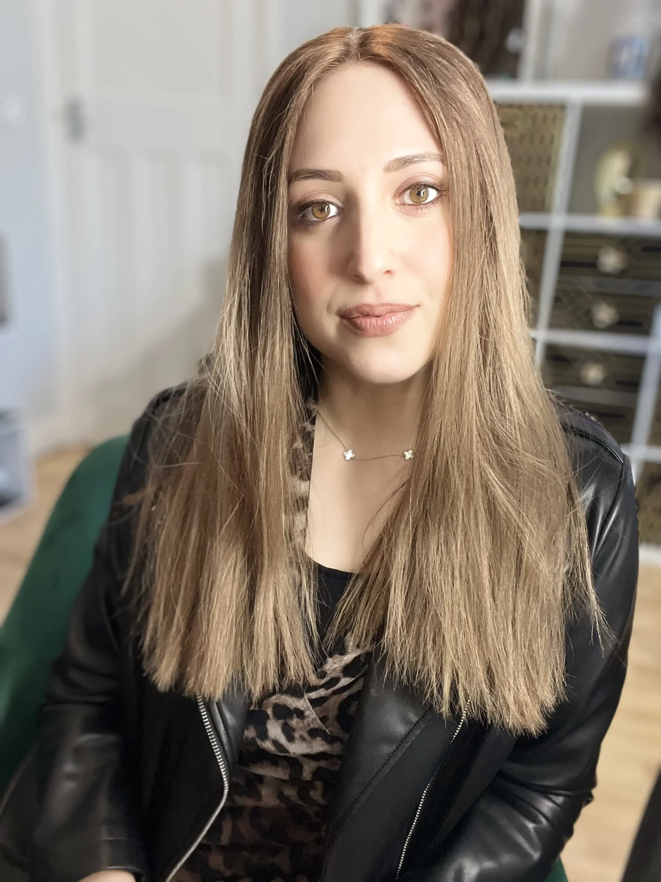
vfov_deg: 60.0
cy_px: 441
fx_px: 764
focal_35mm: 30
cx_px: 330
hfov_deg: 46.8
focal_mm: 2.71
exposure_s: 1/50
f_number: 2.2
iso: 125
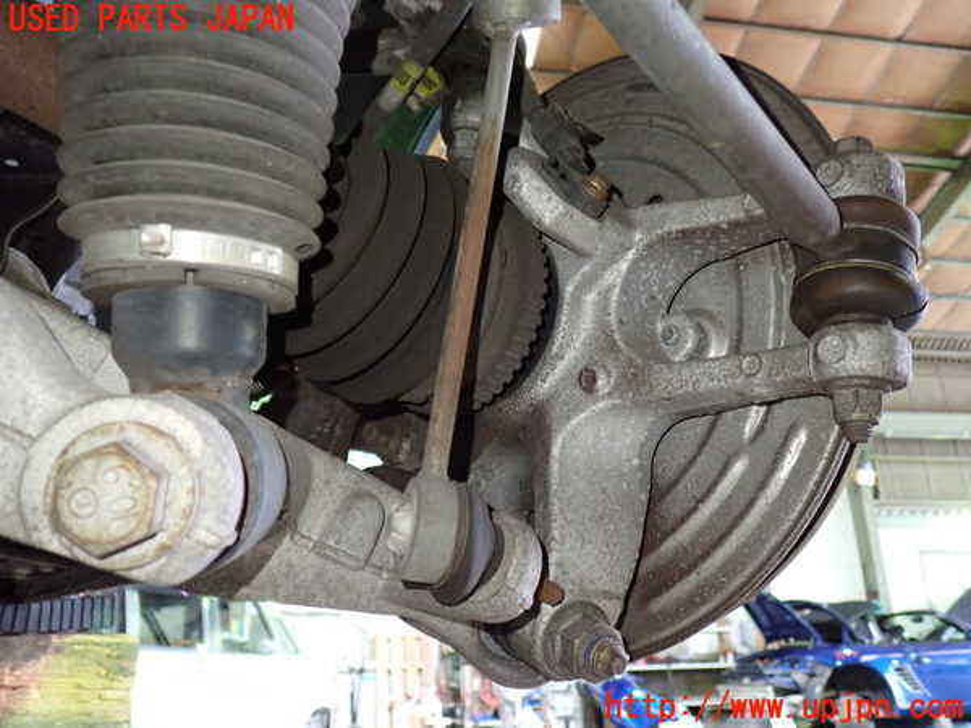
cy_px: 364
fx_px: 842
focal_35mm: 30
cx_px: 486
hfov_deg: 60.0
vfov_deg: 46.8
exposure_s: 1/30
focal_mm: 5.4
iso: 800
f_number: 2.3
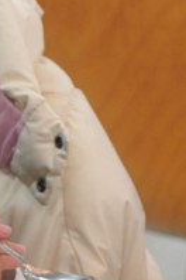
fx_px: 2464
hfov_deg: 4.2
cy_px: 83
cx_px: -302
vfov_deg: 6.5
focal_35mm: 318
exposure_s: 1/160
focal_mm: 70
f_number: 4
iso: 1250
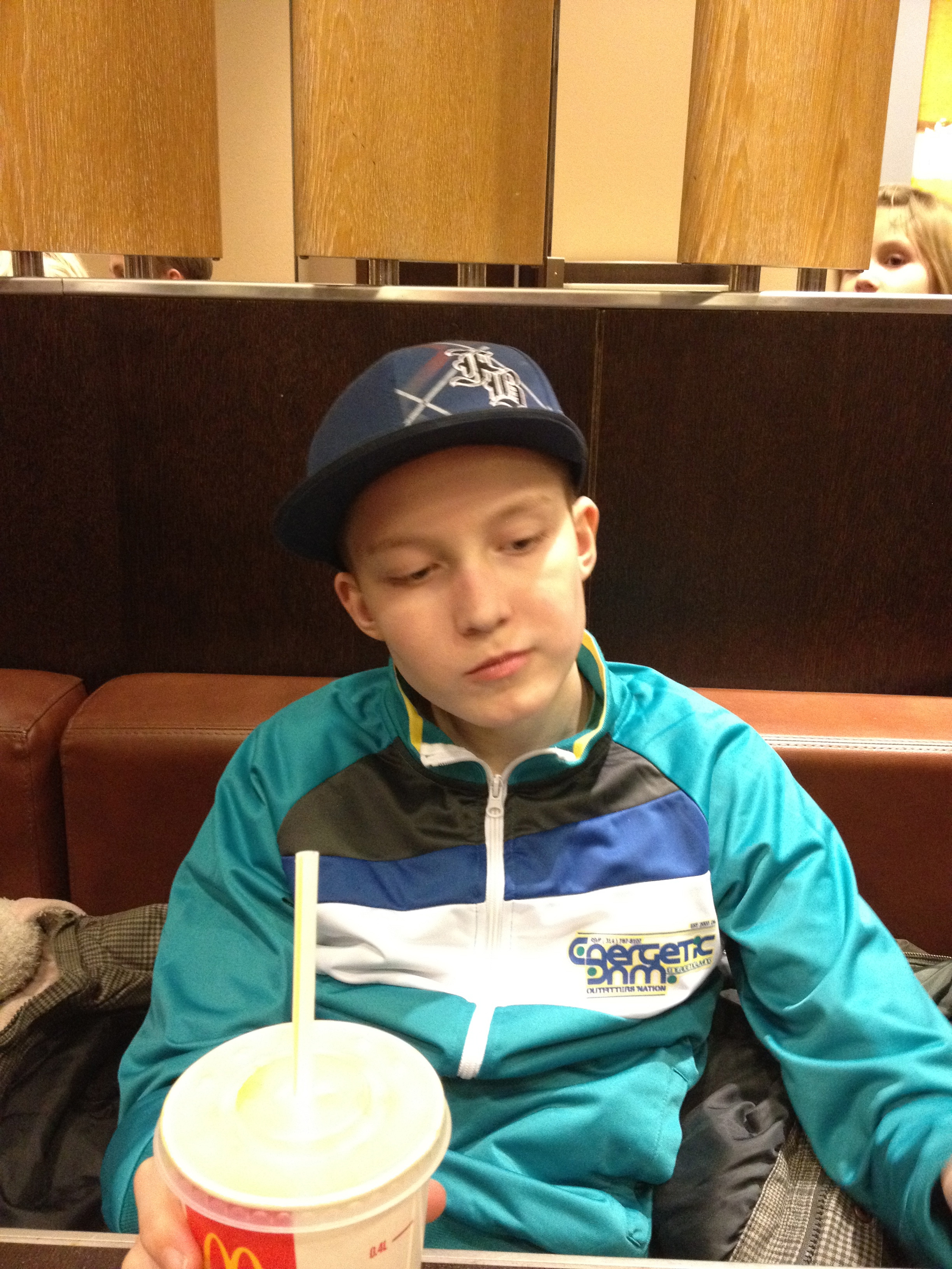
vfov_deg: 52.6
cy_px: 634
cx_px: 476
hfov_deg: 40.7
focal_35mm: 35
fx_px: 1283
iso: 500
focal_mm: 4.28
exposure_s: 1/15
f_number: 2.4
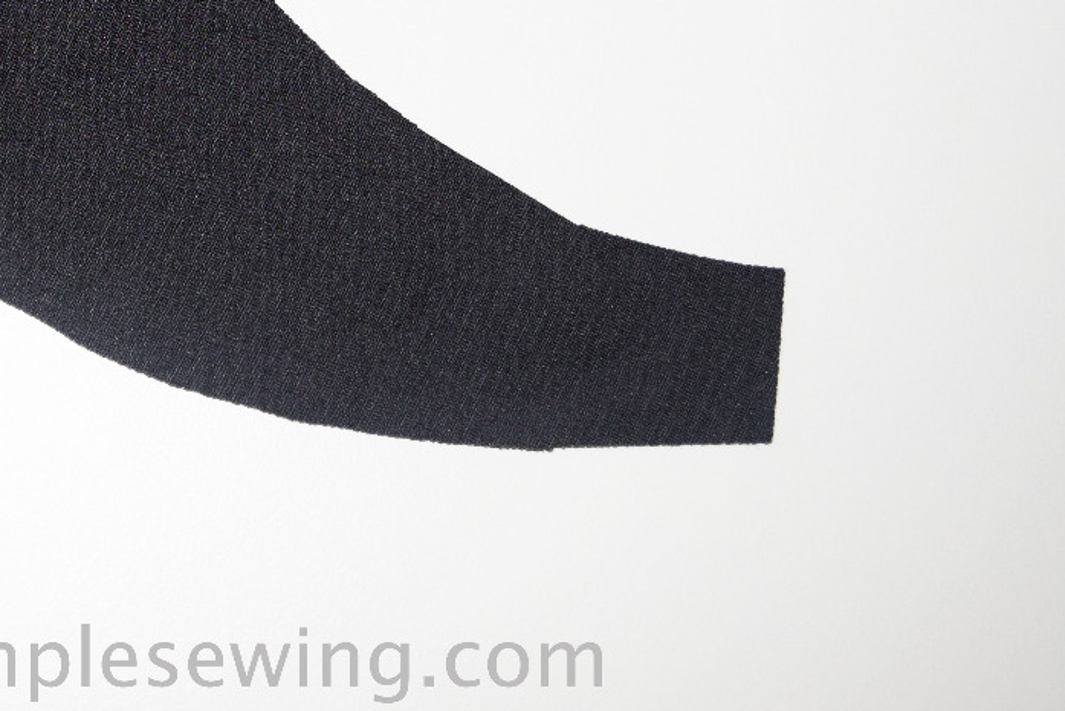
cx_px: 78
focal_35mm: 87
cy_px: -43
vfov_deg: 15.3
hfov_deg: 22.7
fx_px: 2579
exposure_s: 1/80
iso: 160
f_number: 4.5
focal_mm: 25
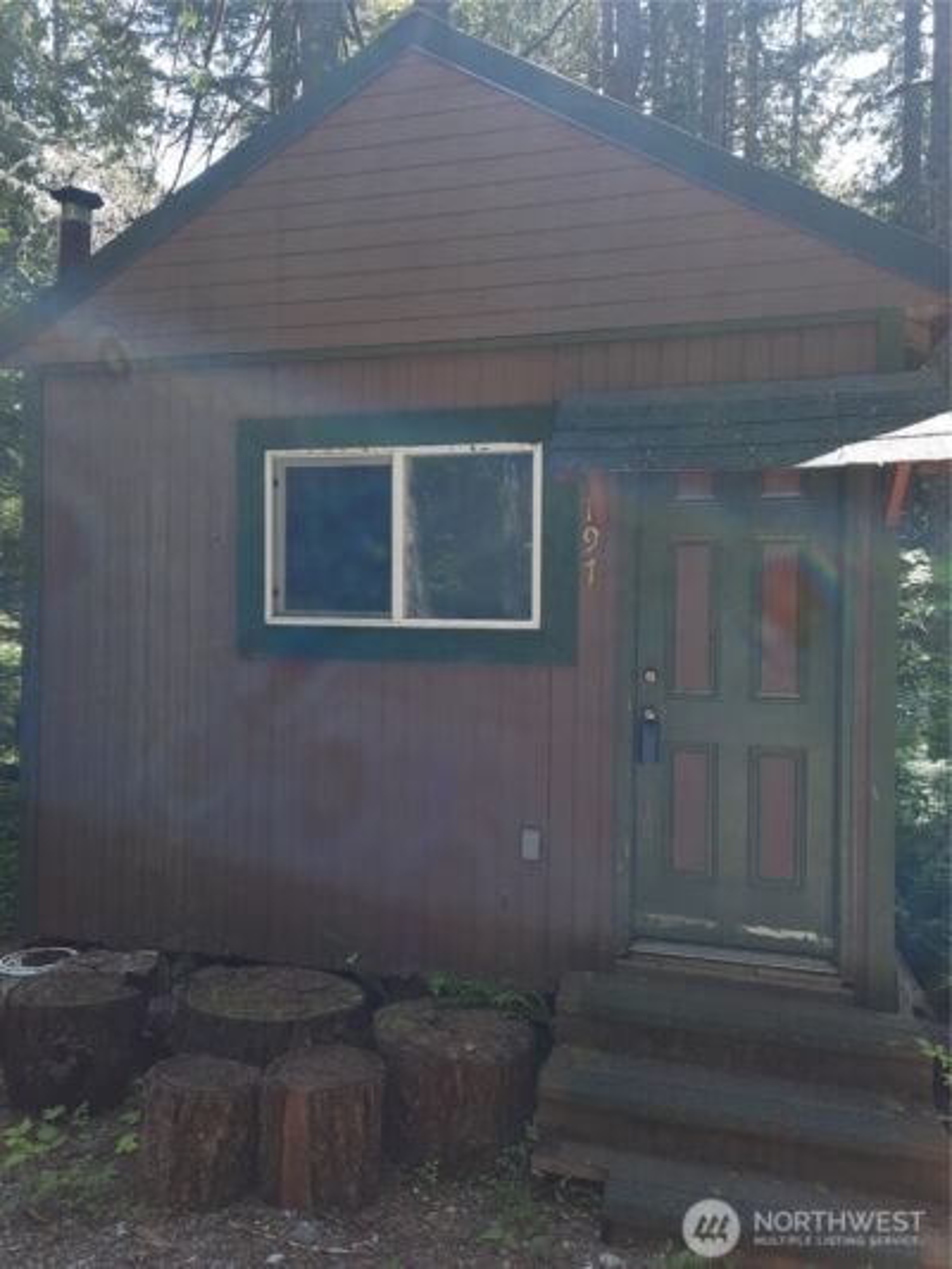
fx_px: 916
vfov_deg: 69.4
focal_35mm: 25
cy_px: 634
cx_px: 476
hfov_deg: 54.9
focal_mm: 4.6
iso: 50
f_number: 2
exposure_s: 1/120
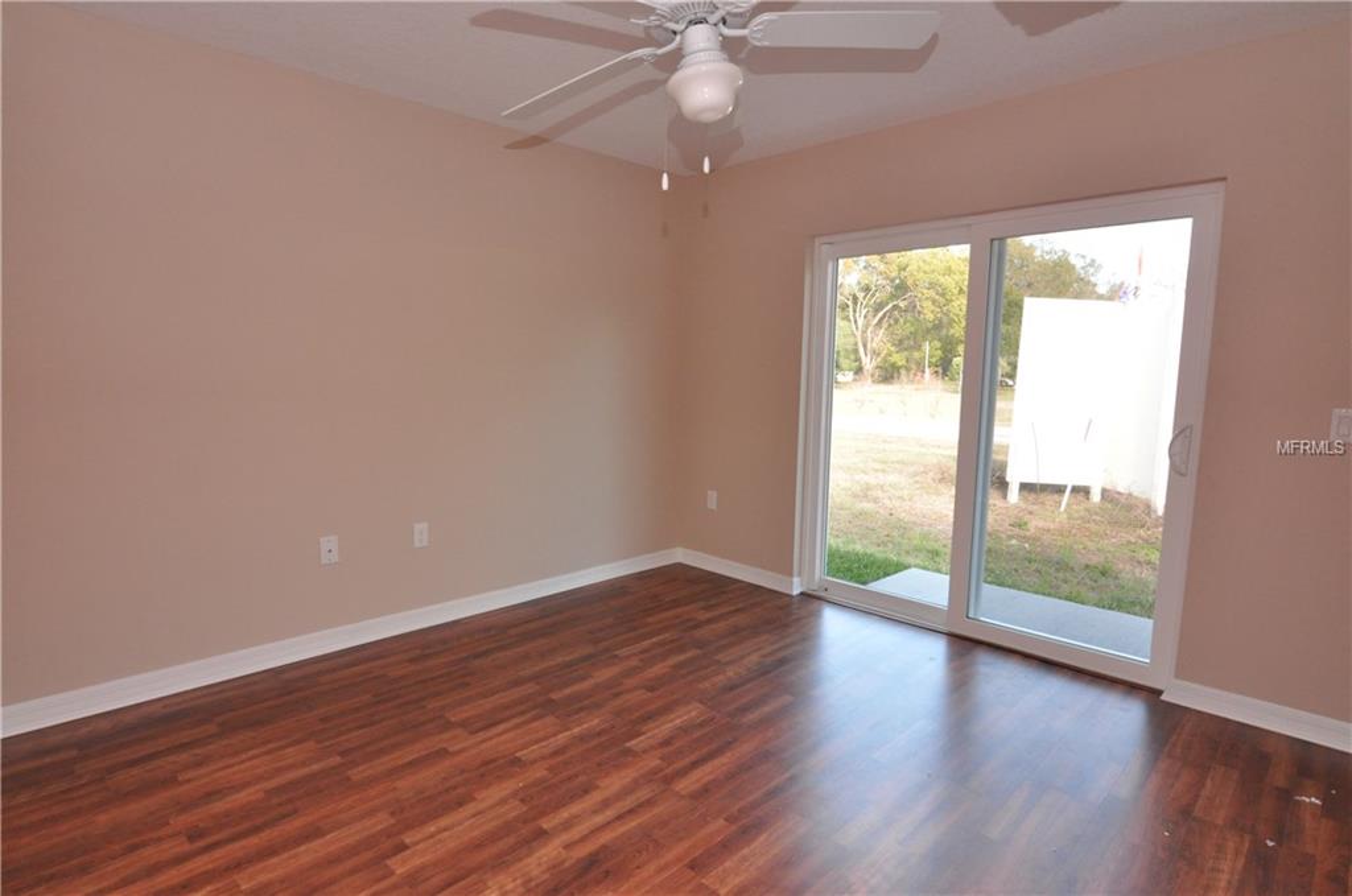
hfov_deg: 90.1
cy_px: 448
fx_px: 675
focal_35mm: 18
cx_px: 676
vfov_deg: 67.2
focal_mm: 12
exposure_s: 1/60
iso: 1000
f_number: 5.6
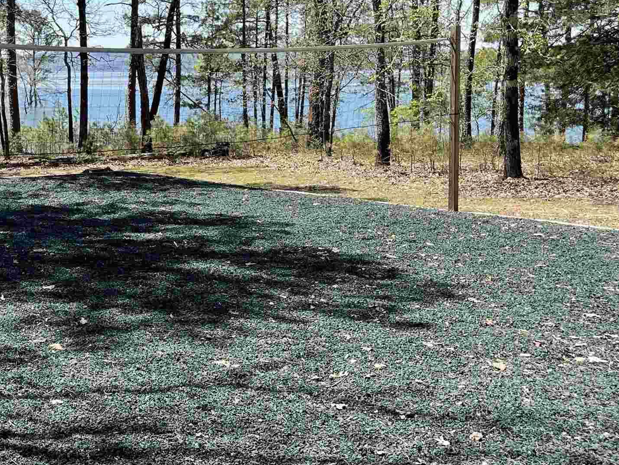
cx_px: 90
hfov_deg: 33.0
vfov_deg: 26.1
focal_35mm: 56
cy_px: 198
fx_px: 1002
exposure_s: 1/1370
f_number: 1.6
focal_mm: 5.1
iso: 32
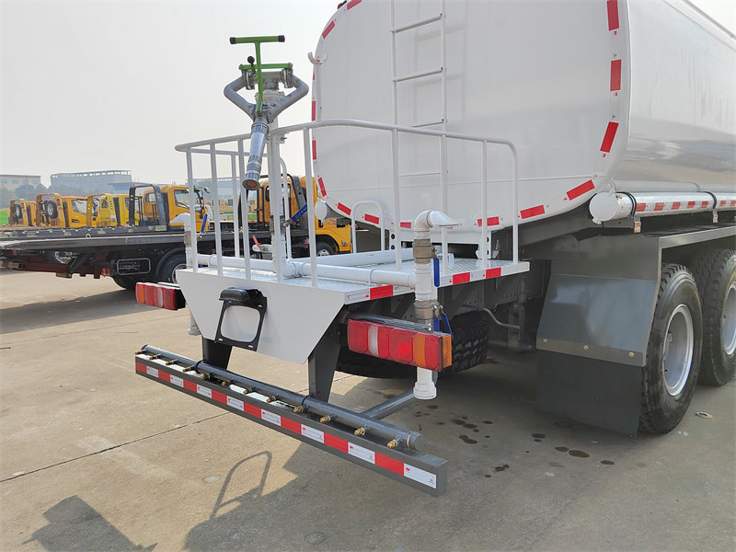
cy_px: 276
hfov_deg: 65.3
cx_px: 368
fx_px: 574
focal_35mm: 27
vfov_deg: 51.4
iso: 213
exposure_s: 1/1000
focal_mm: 5.52
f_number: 1.9
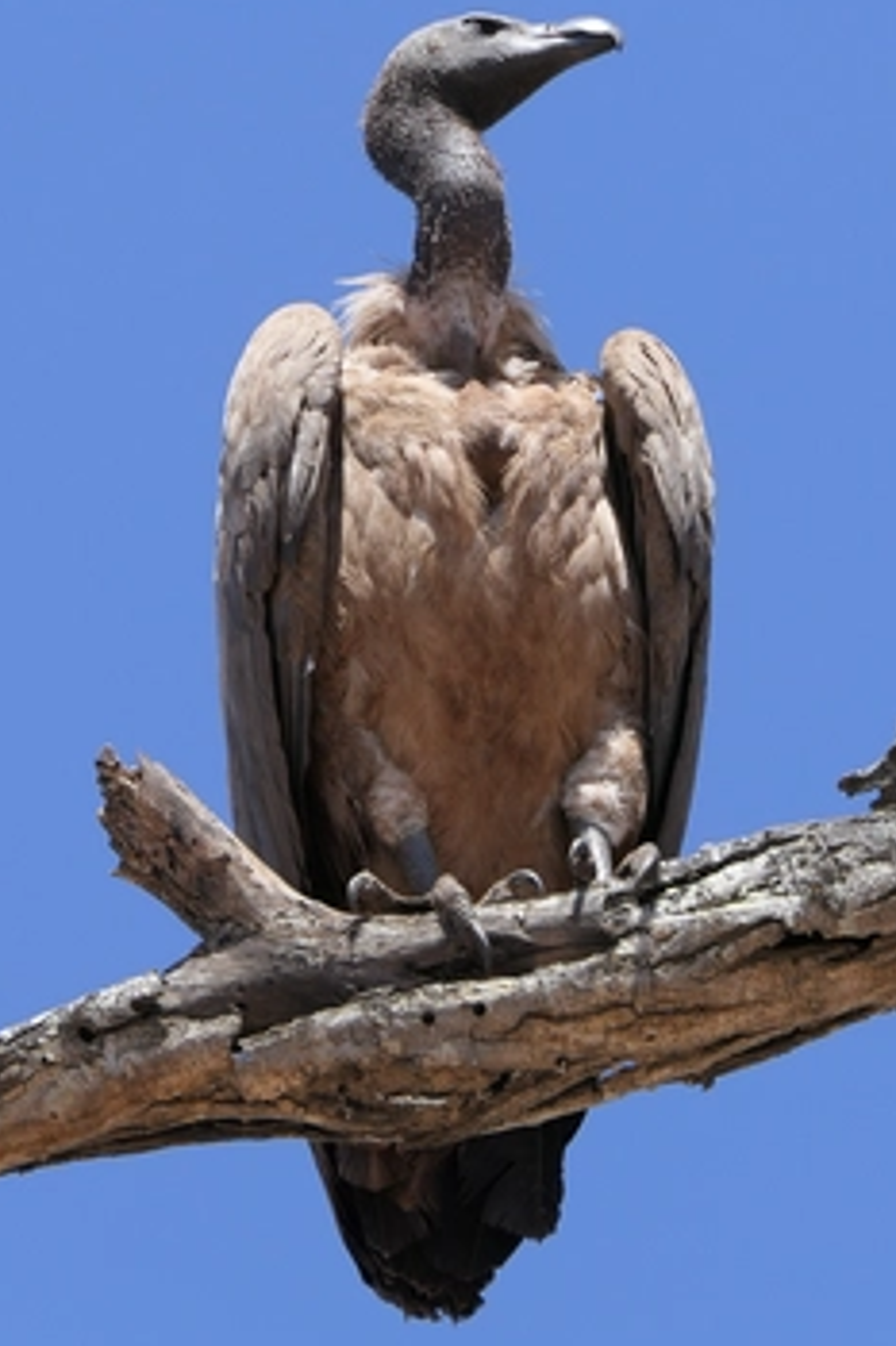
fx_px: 19655
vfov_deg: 3.9
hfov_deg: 2.6
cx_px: 504
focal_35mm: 526
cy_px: 515
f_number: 4.5
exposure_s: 1/640
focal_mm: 112.3
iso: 125
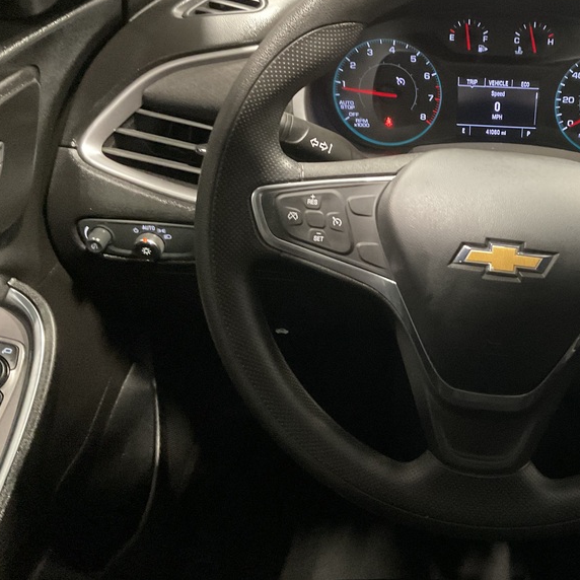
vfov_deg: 39.0
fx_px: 815
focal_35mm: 43
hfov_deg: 37.7
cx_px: 465
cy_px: 232
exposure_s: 1/30
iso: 500
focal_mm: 3
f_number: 1.8
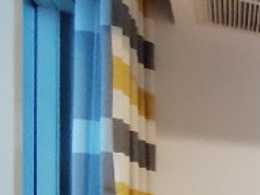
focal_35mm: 68
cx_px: 634
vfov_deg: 19.8
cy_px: 258
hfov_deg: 14.9
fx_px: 510
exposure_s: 1/33
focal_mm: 1.8
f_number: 2.2
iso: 500
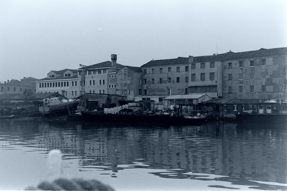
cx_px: 144
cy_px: 96
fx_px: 658
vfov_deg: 16.6
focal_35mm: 82
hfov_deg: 24.6
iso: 360
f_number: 2.8
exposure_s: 1/125
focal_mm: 55
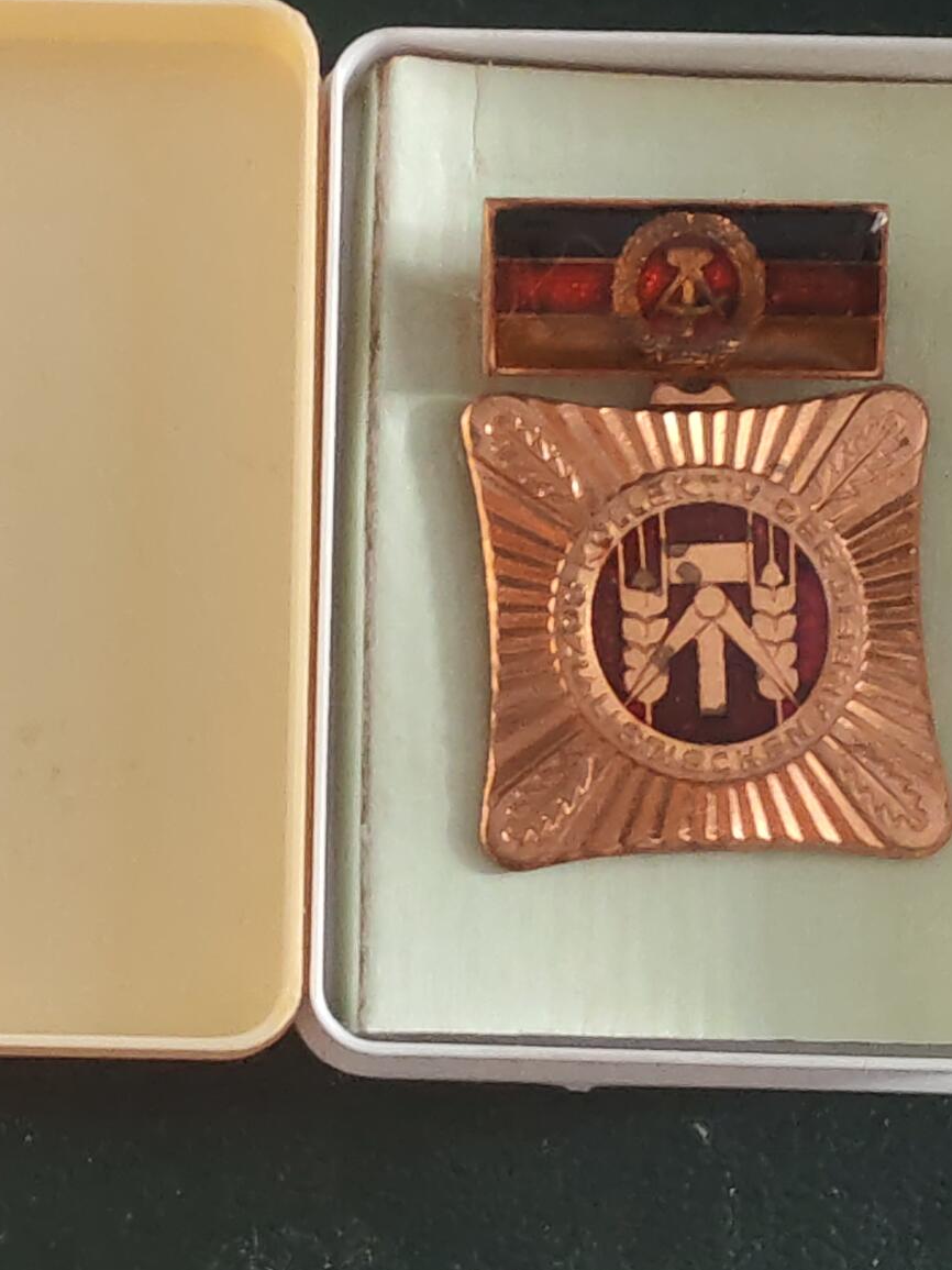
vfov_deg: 18.5
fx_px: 3888
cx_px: 311
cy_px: 464
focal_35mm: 106
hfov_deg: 13.9
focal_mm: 5.52
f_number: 1.95
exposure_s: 1/25
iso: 640
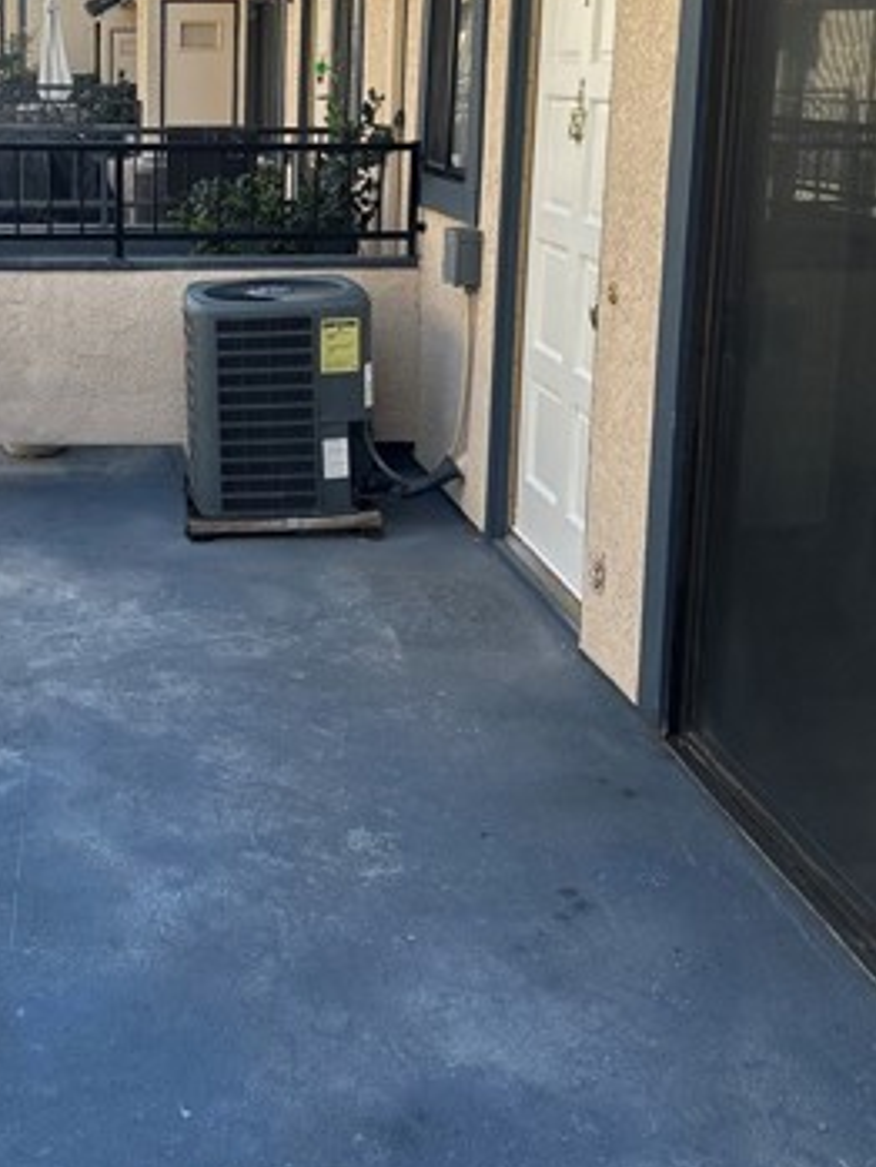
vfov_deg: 41.8
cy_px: 304
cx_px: 134
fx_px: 1484
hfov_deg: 31.7
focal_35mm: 44
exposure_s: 1/1357
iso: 80
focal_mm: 6.86
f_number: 1.78
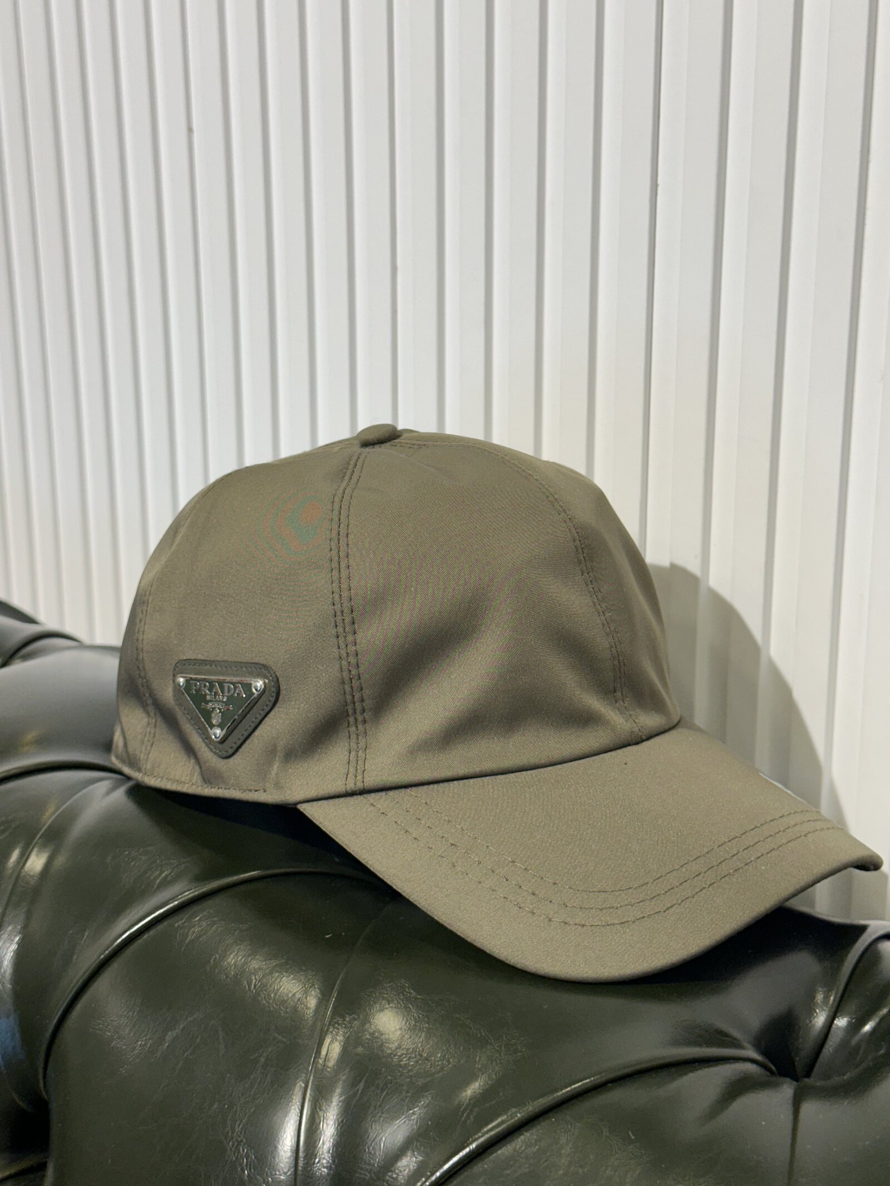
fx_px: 1645
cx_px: 445
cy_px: 593
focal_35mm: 48
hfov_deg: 30.3
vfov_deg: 39.7
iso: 64
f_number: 1.78
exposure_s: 1/100
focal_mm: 6.86
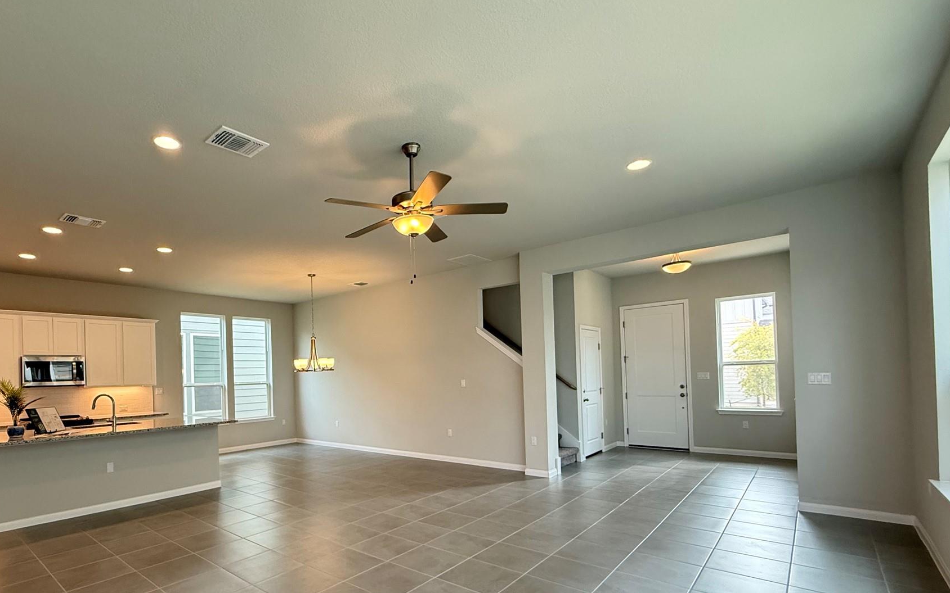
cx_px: 382
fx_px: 466
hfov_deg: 90.0
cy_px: 373
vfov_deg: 64.0
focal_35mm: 18
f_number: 2.2
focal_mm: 2.22
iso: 320
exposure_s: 1/120
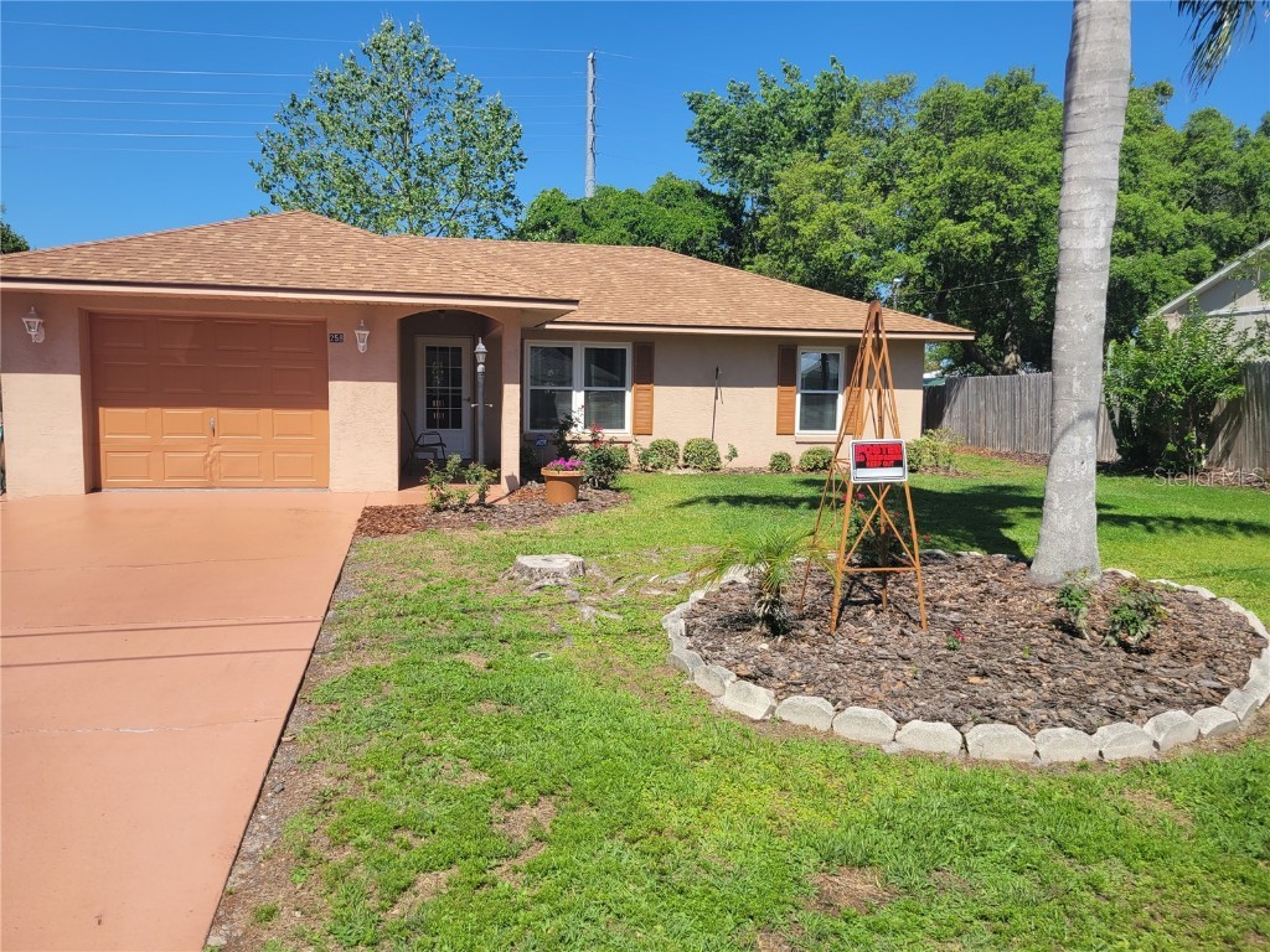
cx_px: 635
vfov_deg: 53.1
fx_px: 954
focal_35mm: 26
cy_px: 476
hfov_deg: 67.3
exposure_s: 1/2359
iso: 40
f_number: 1.8
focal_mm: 5.4
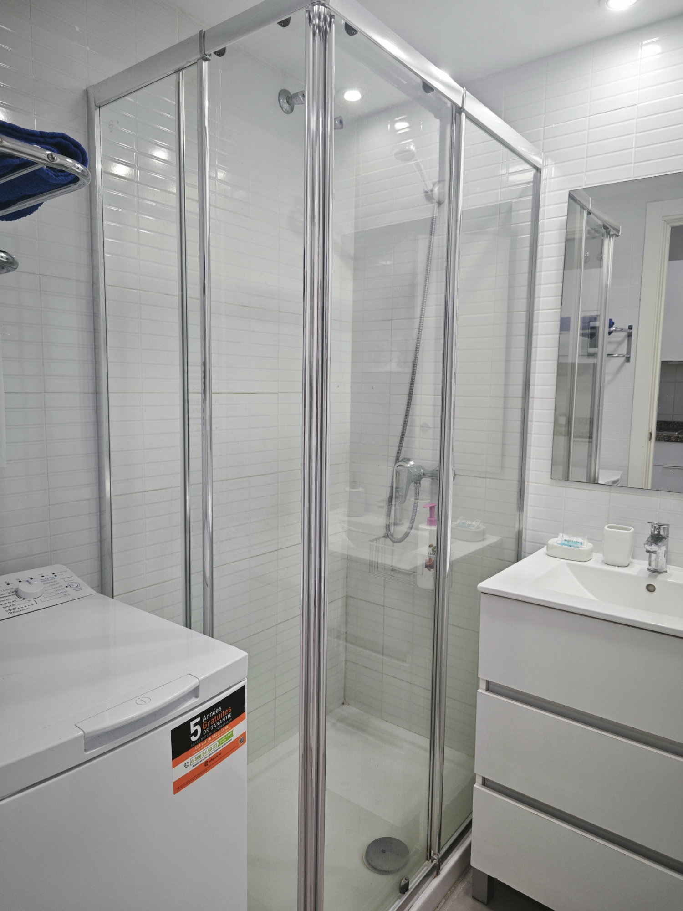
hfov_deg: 58.9
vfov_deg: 73.9
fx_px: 605
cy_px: 456
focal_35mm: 23
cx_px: 342
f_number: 1.8
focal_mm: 5.43
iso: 64
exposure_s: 1/100
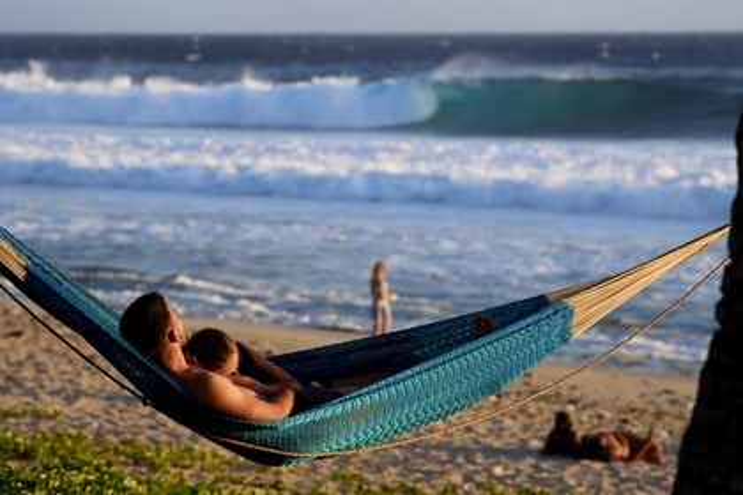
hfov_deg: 12.1
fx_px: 3508
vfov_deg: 8.1
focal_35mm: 170
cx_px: 372
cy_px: 248
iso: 200
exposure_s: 1/250
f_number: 6.3
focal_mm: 170
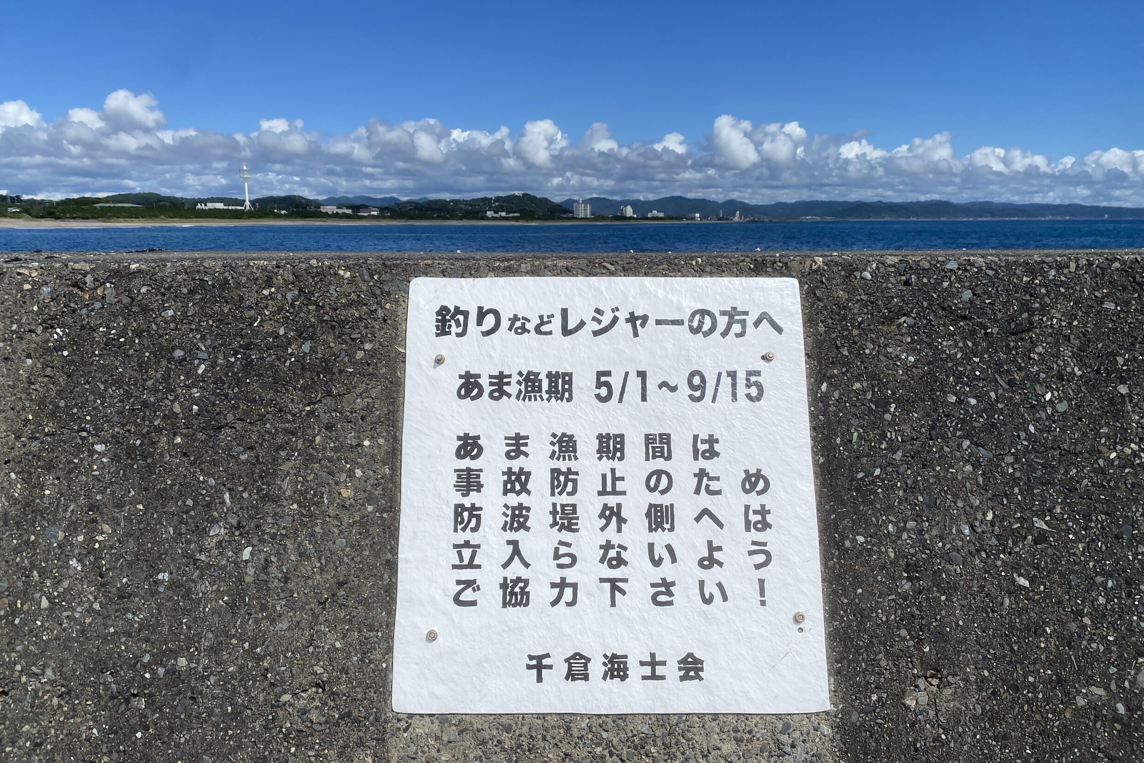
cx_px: 565
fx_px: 890
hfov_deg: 65.5
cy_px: 438
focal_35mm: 28
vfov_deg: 46.3
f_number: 1.8
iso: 40
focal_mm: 4.25
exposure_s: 1/10417
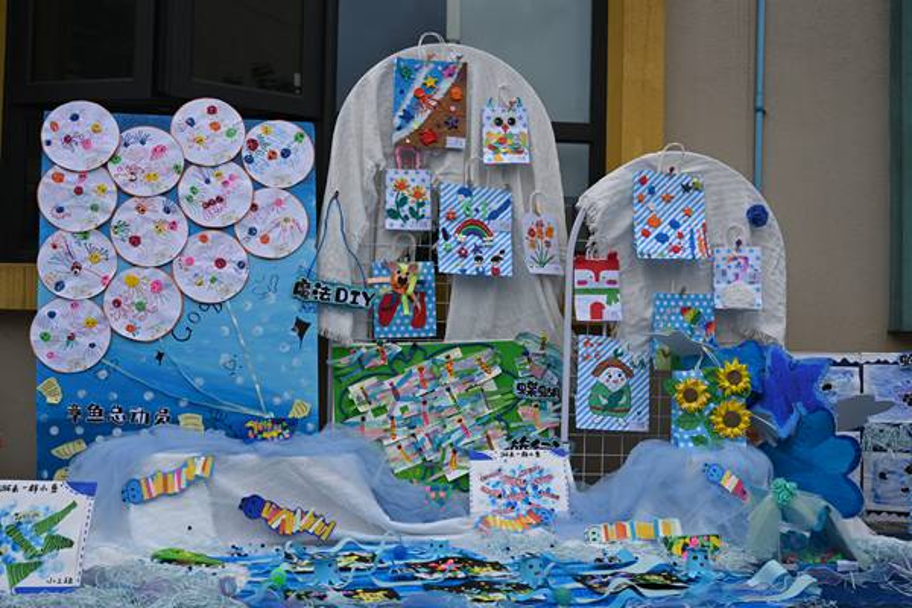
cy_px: 304
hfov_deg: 49.6
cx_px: 456
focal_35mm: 39
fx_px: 988
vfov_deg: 34.2
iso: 100
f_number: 8
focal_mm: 39
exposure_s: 1/250
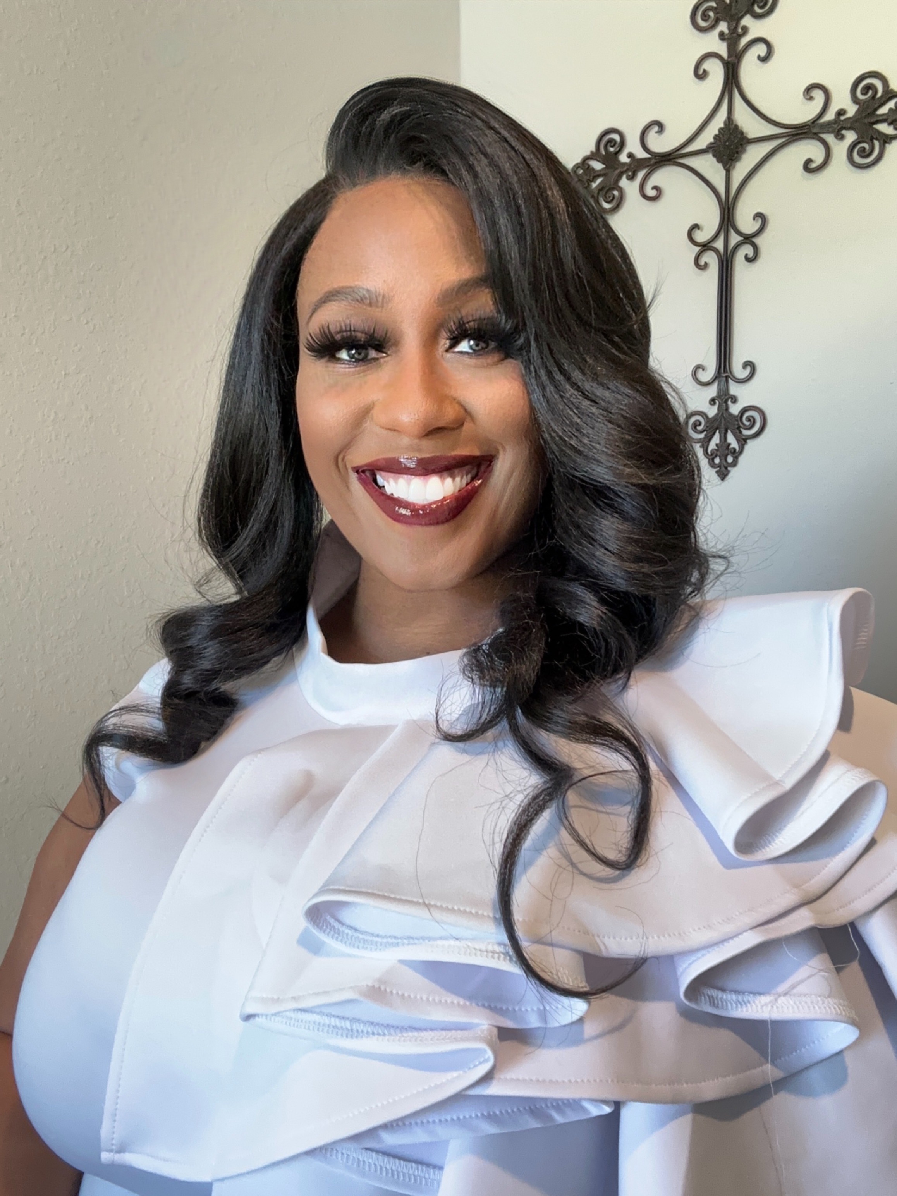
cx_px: 448
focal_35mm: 30
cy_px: 598
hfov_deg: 46.8
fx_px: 1037
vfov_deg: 60.0
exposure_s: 1/40
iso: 250
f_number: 1.9
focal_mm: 2.69
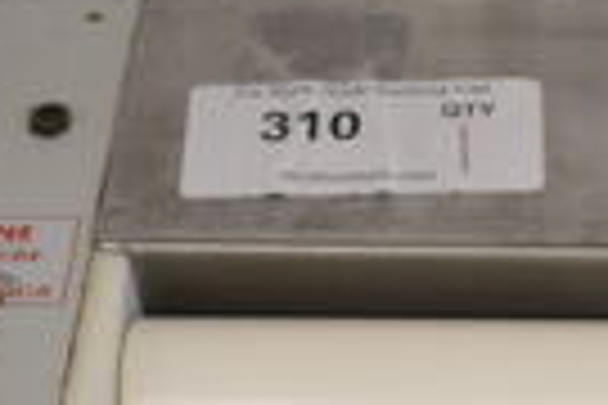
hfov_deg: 12.1
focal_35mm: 169
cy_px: 711
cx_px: 513
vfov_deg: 7.9
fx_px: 2858
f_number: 4
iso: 800
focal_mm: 25
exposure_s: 1/125
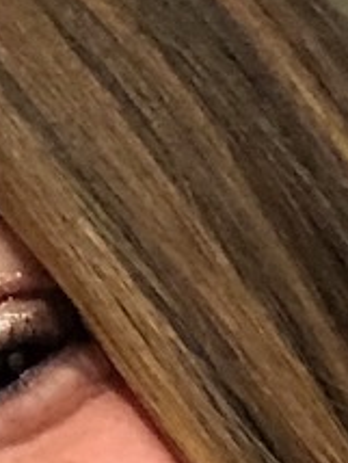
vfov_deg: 8.9
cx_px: 419
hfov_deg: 7.7
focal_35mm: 191
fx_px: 2555
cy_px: 1268
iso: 320
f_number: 2.2
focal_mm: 2.87
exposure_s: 1/30
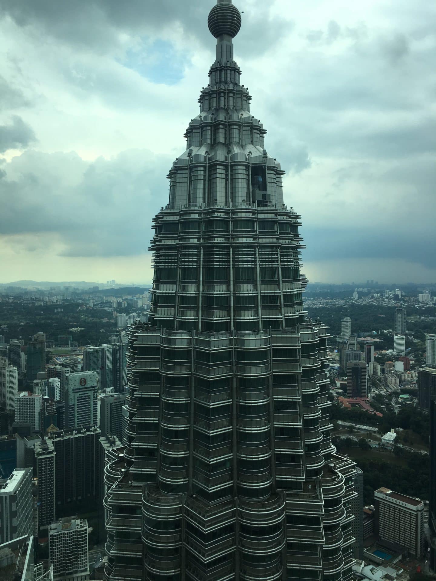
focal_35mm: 29
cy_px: 290
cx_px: 218
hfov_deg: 48.2
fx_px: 487
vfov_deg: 61.7
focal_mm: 4.15
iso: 25
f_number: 2.2
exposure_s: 1/864
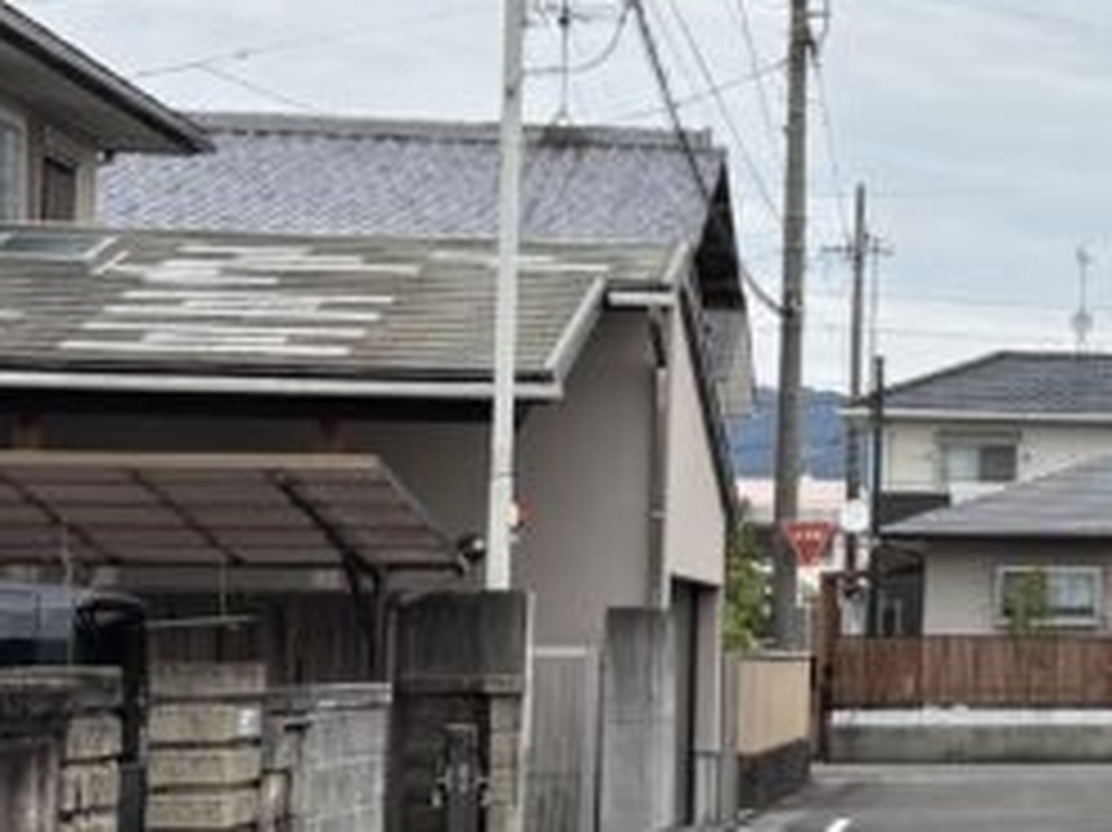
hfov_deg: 16.0
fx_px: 3468
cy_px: 450
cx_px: 1868
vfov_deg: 13.7
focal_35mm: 108
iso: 50
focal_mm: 5.96
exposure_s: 1/2451
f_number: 1.6
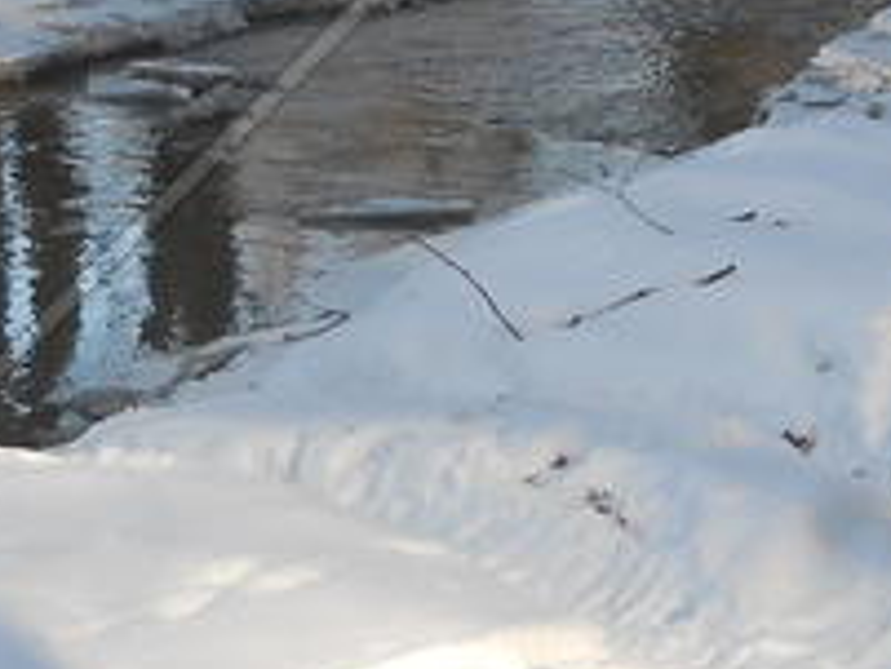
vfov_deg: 9.2
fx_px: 4069
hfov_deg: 12.5
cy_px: -323
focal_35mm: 158
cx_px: 687
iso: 80
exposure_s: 1/320
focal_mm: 6.72
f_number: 3.1
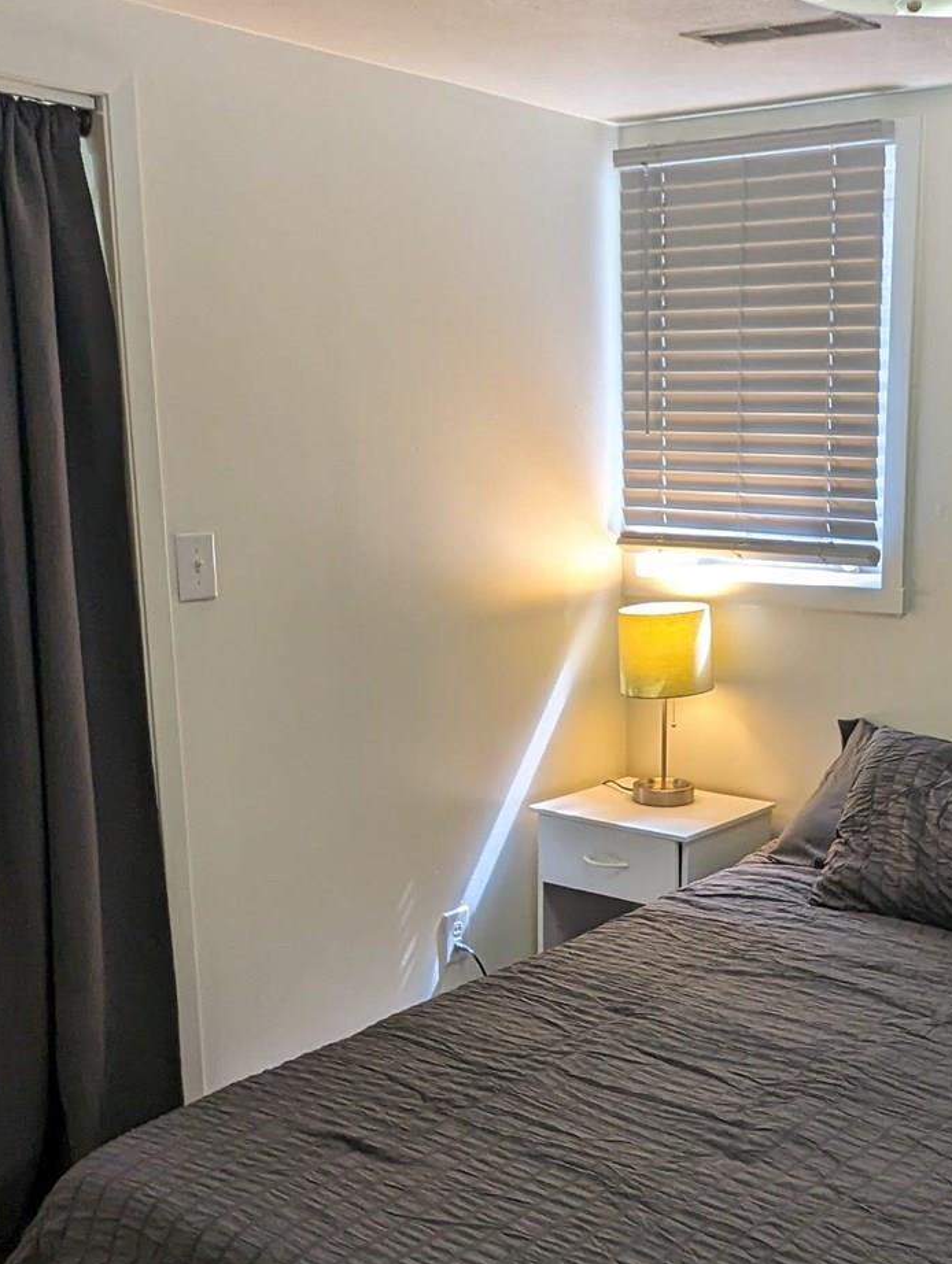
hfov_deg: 35.3
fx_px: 1463
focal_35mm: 40
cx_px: 700
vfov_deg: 46.6
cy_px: 721
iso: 51
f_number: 2.2
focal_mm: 2.35
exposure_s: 1/60
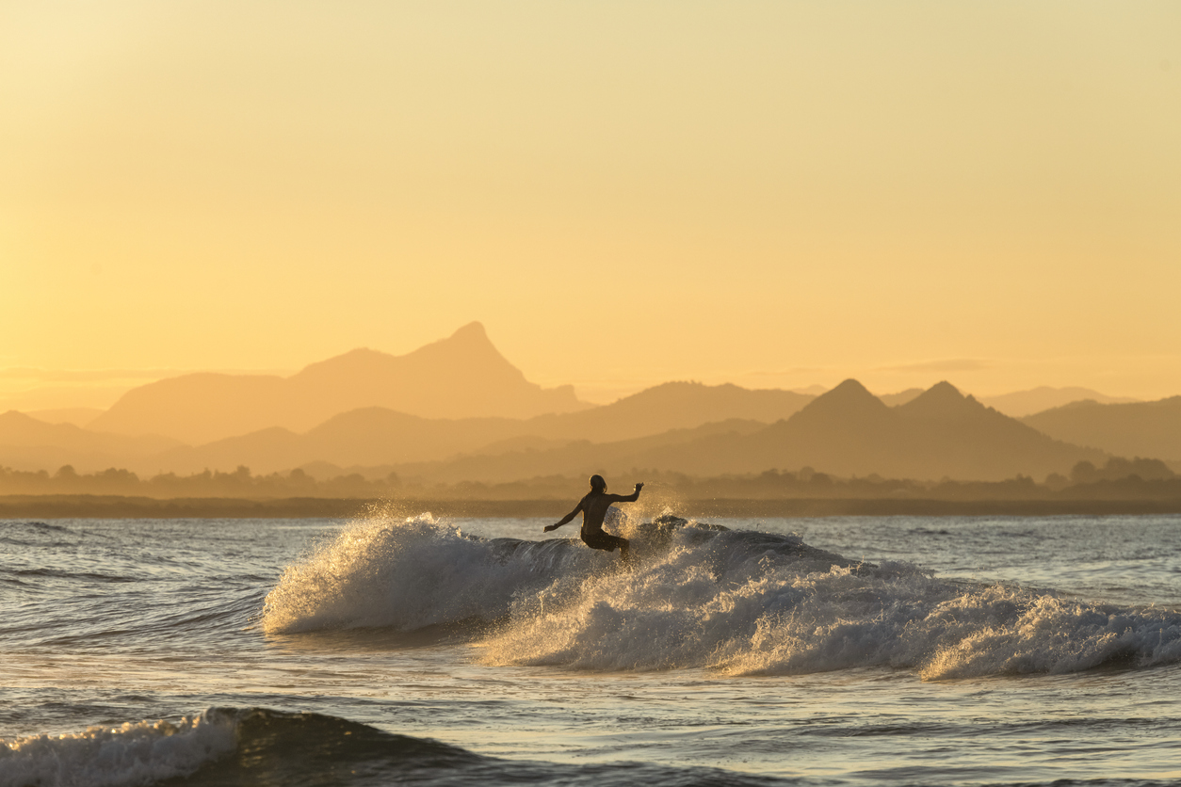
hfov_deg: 8.6
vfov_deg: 5.7
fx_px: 7873
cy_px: 394
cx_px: 590
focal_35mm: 240
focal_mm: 240
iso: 360
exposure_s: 1/800
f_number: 7.1
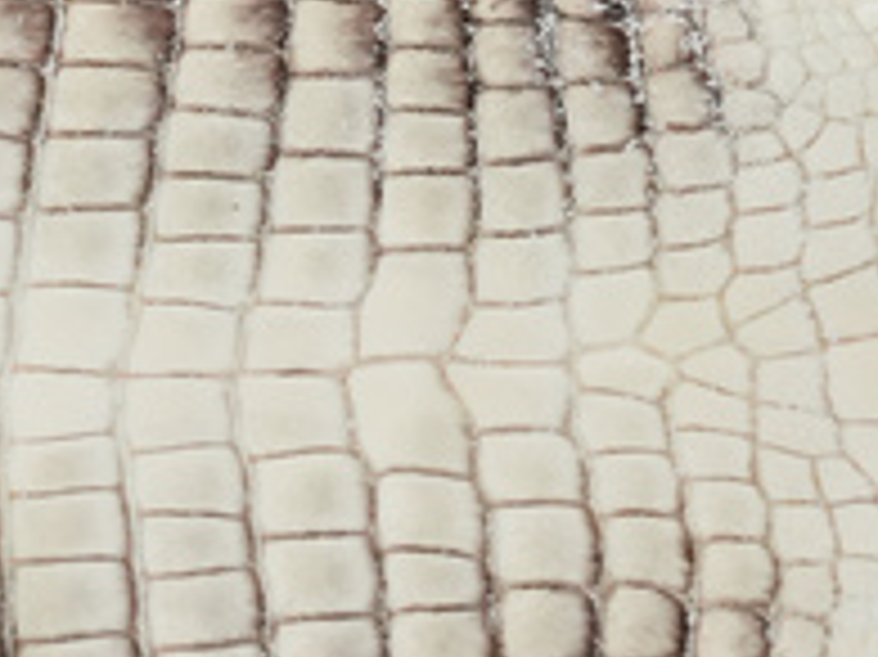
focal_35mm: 177
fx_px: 4487
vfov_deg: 8.4
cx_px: 261
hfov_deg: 11.2
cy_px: 358
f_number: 4
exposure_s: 1/640
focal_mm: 35
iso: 3200
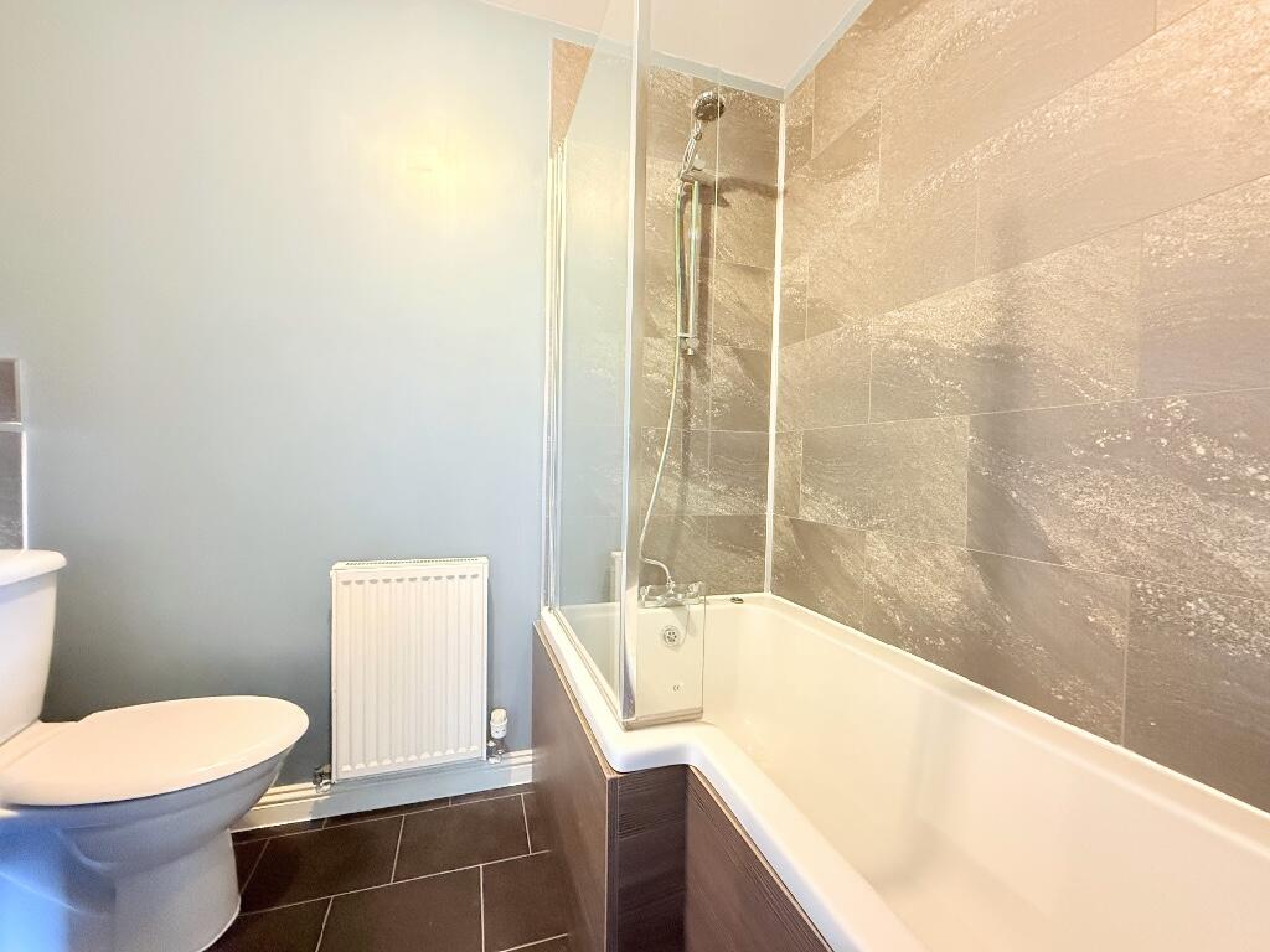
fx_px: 514
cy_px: 476
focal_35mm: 14
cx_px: 635
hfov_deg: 102.1
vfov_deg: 85.7
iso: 1000
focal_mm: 2.22
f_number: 2.2
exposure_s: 1/50
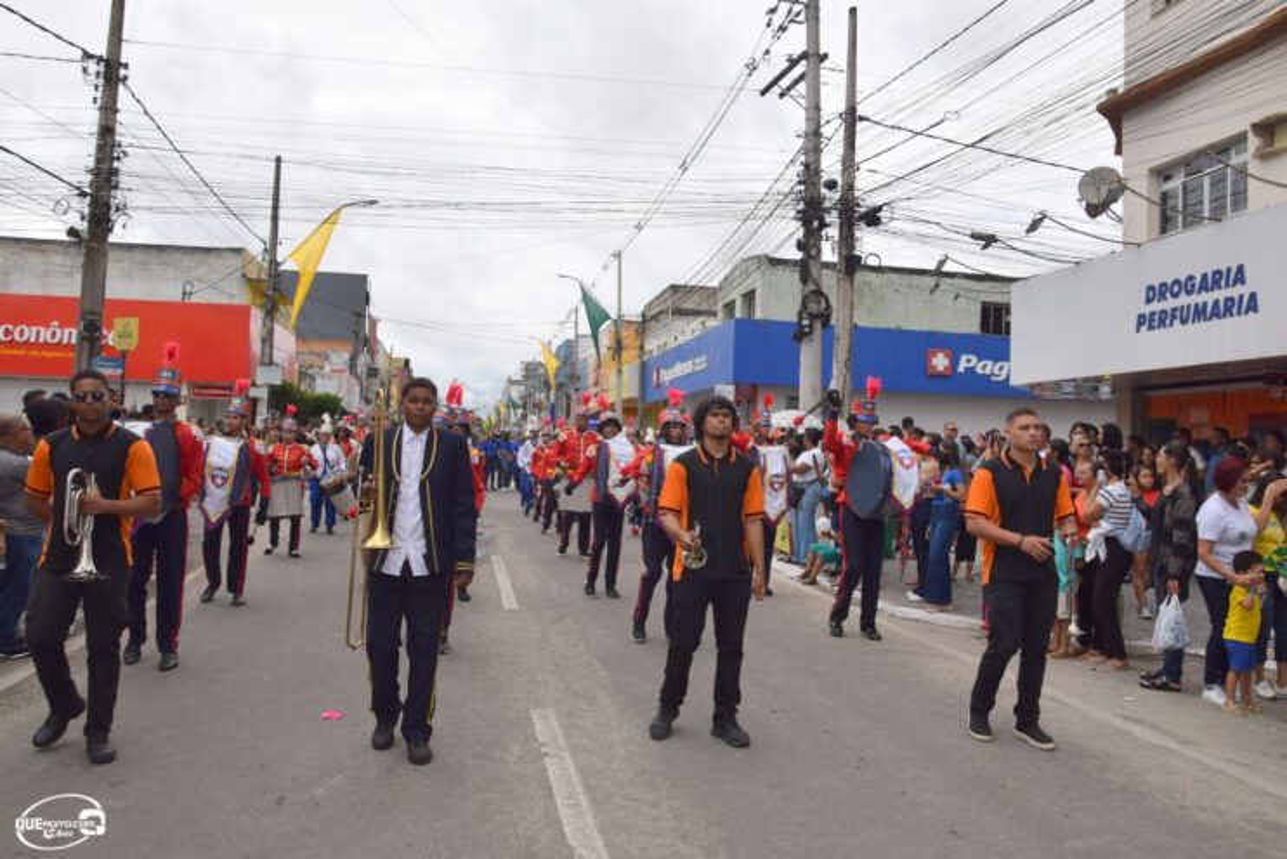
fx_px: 965
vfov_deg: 47.9
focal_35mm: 27
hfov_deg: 67.4
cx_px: 644
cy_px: 430
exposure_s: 1/200
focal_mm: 18
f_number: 11
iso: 100
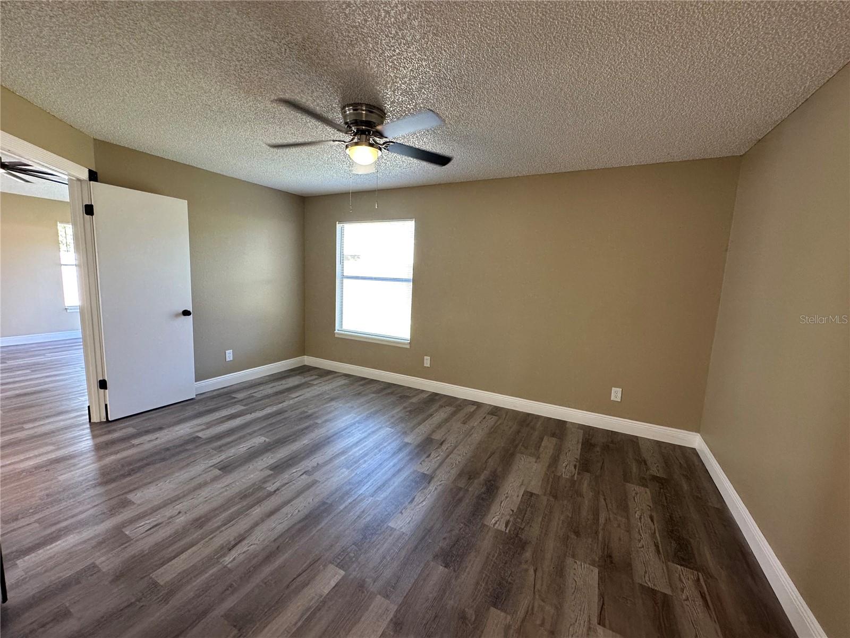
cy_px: 319
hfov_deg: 102.1
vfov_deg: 85.7
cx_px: 425
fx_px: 344
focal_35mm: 14
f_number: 2.2
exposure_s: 1/120
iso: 200
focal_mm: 2.22
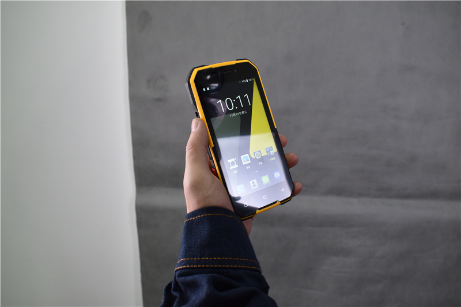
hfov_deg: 67.4
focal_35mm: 27
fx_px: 346
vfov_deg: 47.9
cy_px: 154
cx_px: 230
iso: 360
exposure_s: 1/30
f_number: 6.3
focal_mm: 18
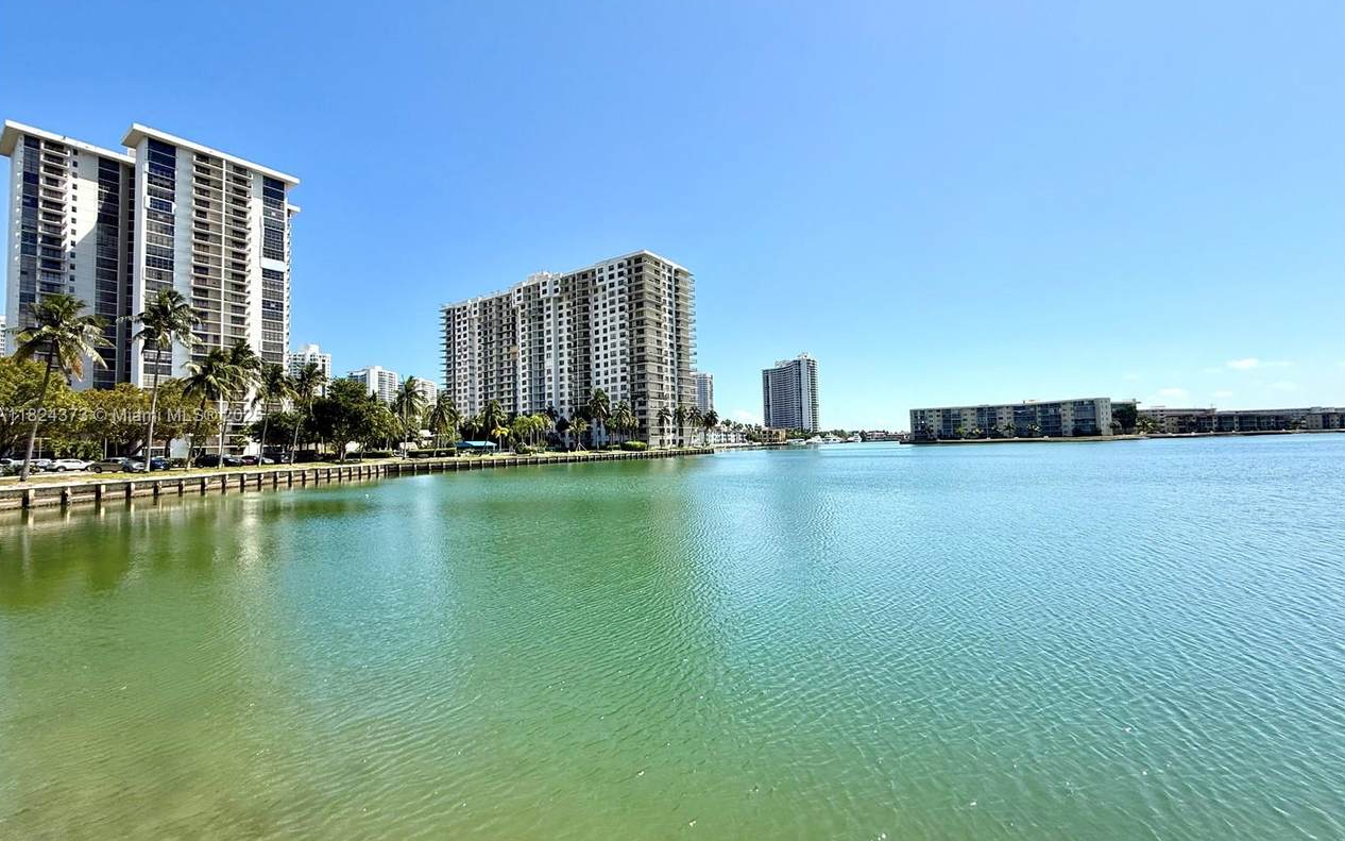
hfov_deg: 101.5
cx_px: 671
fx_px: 550
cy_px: 417
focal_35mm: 15
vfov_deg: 74.8
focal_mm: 2.22
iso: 50
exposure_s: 1/2092
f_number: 2.2
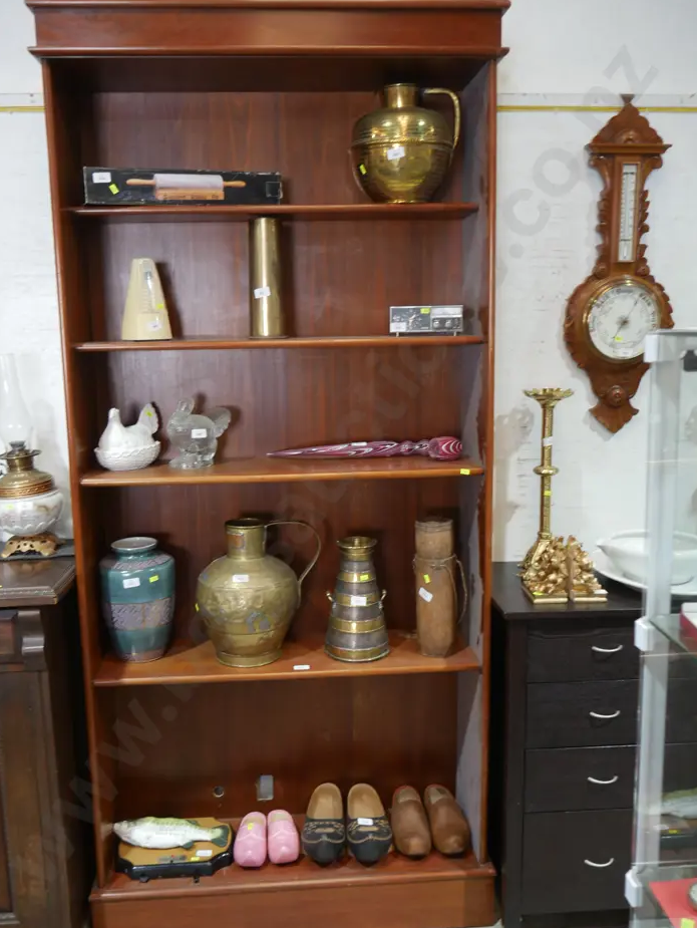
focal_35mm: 31
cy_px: 469
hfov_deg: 45.5
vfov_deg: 58.3
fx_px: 831
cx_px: 332
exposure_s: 1/60
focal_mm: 14
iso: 400
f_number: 3.5
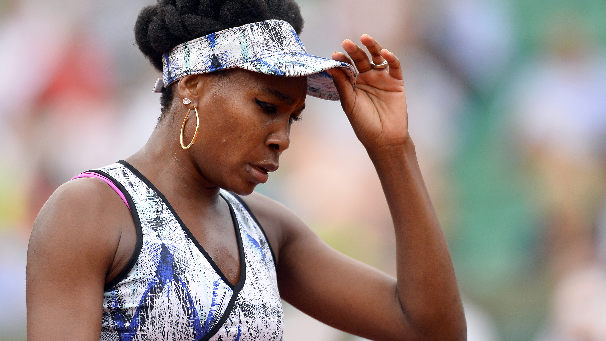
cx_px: 323
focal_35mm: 447
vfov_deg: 2.7
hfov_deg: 4.8
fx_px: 7183
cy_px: 160
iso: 1600
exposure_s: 1/2000
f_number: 2.8
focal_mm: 400
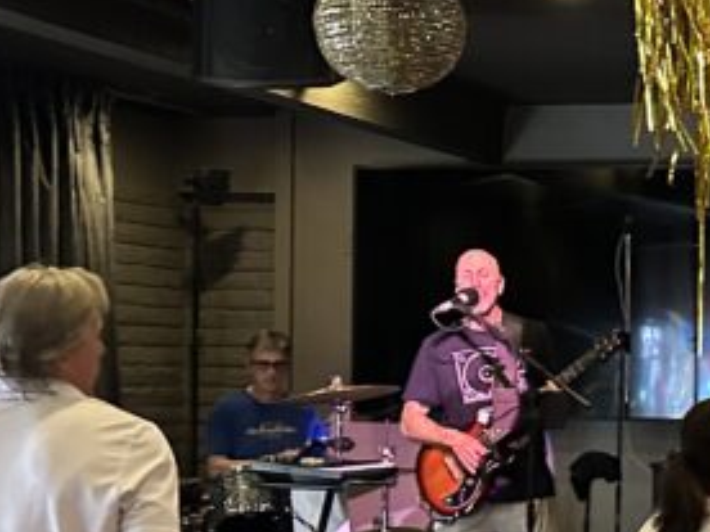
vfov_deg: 16.5
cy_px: 391
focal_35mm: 89
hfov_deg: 20.5
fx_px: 1825
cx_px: 872
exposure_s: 1/30
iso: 800
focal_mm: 6.86
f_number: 1.78
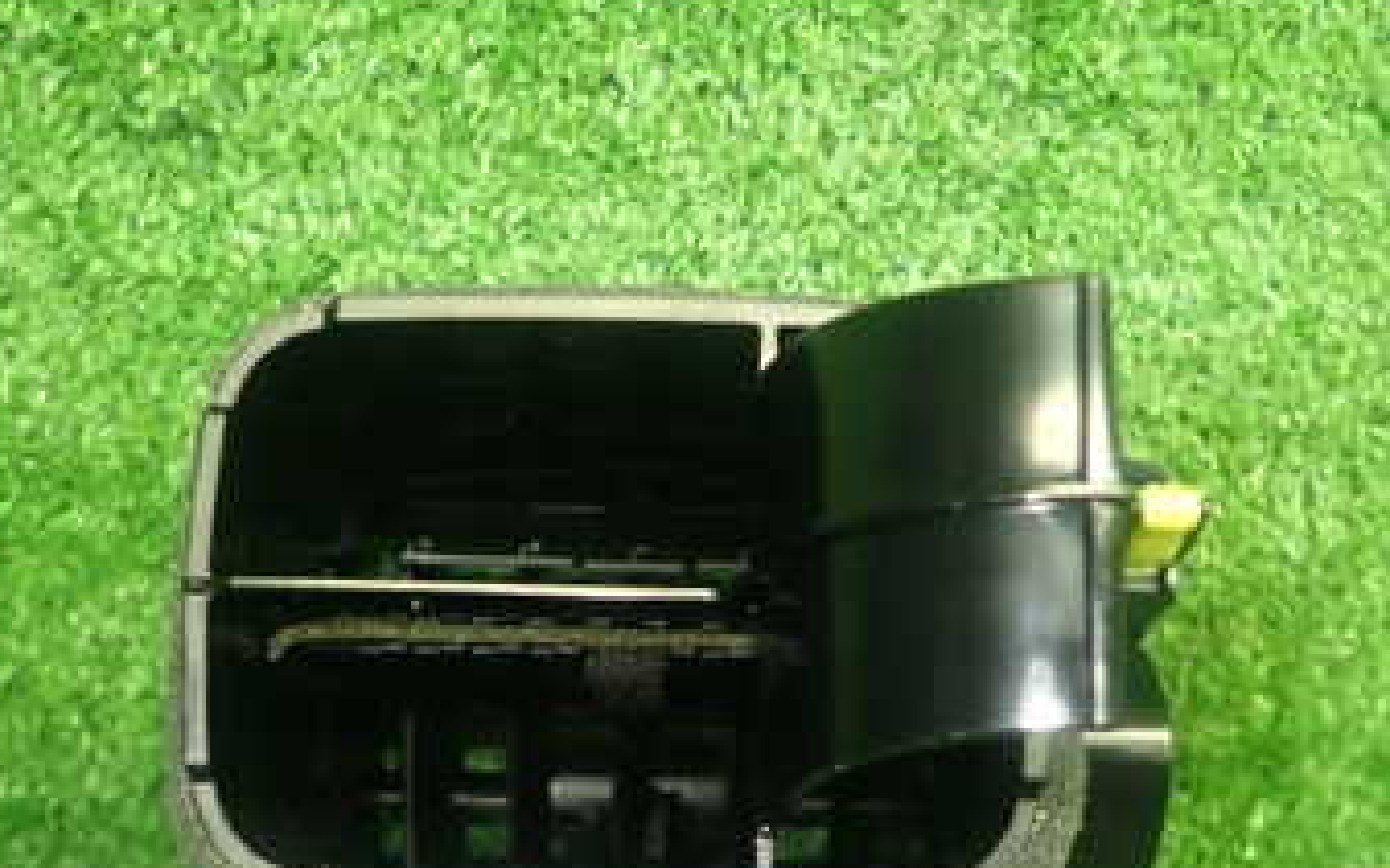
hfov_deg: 42.7
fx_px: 1780
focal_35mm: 47
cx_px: 720
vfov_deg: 26.8
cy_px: 703
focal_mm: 4.5
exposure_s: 1/30
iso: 250
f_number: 2
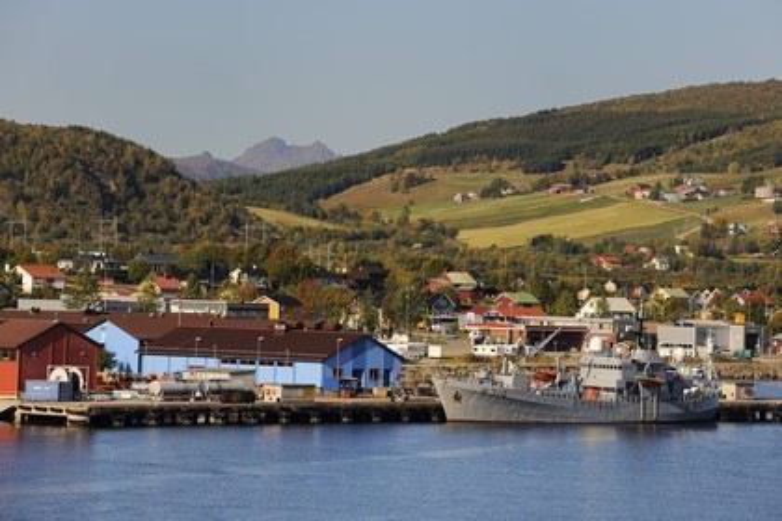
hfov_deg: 10.3
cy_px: 260
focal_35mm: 200
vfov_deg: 6.9
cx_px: 391
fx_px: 4344
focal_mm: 200
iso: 200
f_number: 9
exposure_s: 1/320
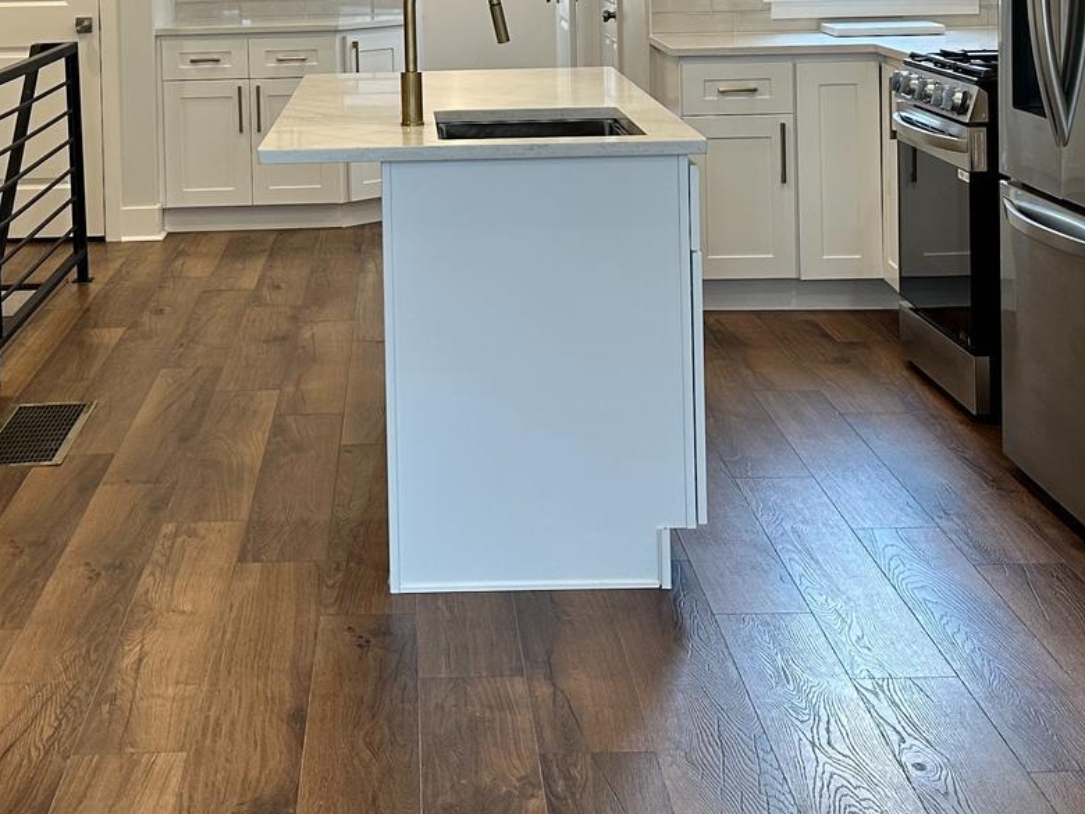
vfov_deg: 22.4
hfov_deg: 30.6
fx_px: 1975
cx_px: 419
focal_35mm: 63
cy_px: 11
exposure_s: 1/120
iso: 125
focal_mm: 6.86
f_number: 1.78
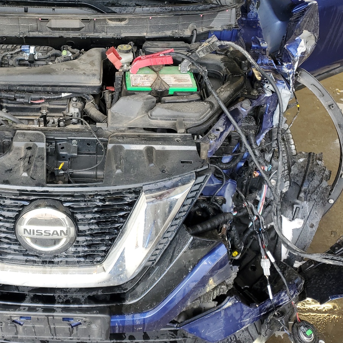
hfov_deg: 39.3
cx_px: 67
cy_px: 125
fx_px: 460
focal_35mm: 41
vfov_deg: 40.6
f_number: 1.5
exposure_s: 1/132
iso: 50
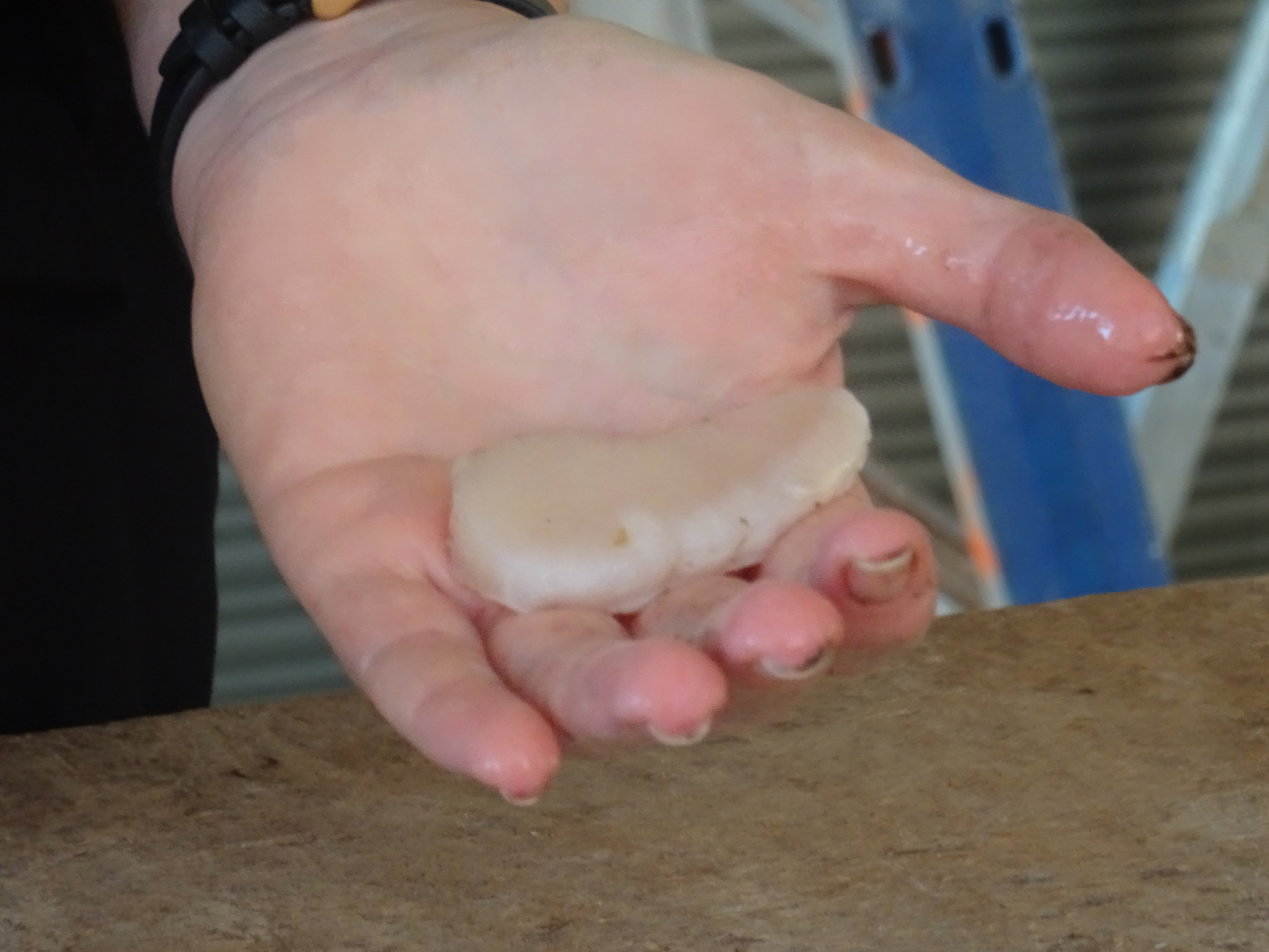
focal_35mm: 199
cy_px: 455
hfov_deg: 9.9
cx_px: 636
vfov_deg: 7.5
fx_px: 7296
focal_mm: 31.31
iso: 800
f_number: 5.6
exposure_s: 1/100
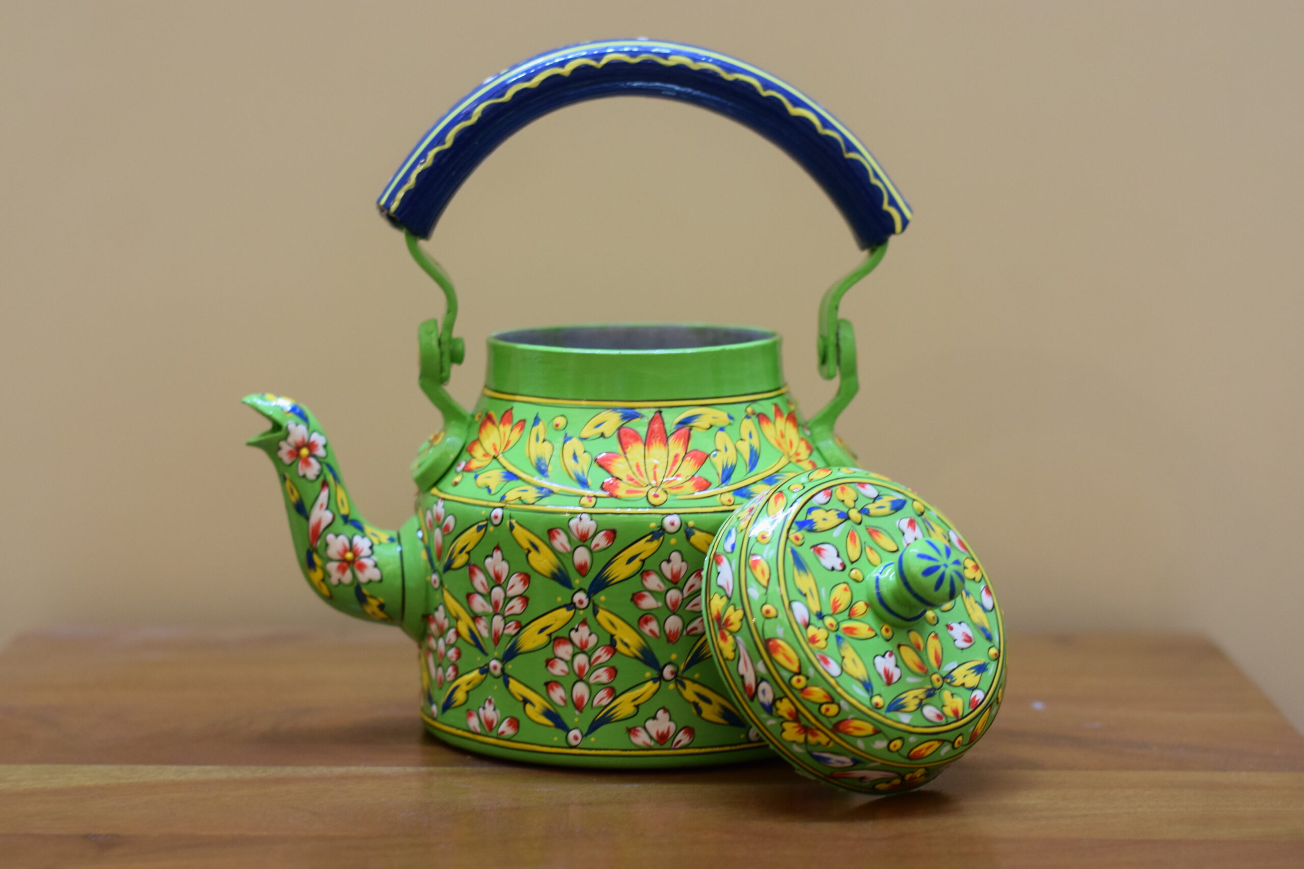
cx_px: 652
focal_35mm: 75
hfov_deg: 27.0
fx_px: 2717
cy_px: 434
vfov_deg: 18.2
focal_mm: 50
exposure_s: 1/60
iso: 800
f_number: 2.8
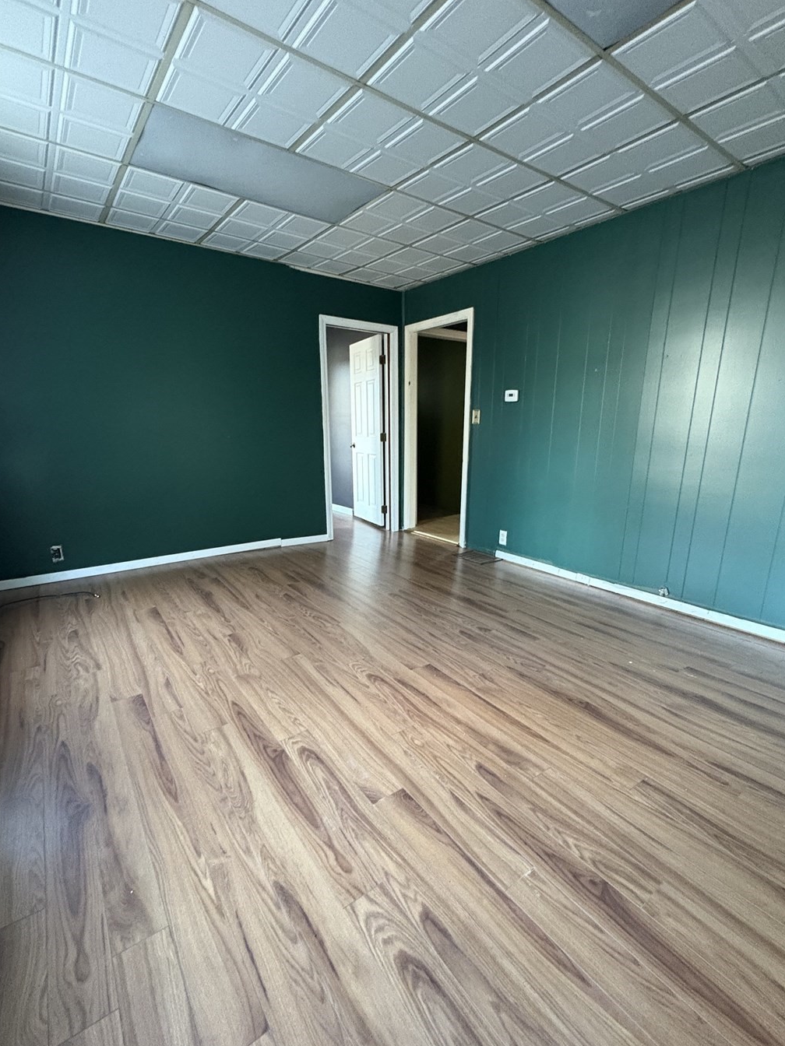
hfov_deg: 78.1
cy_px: 542
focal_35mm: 16
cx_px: 382
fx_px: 484
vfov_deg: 94.5
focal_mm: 2.22
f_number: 2.2
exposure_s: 1/50
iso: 1000
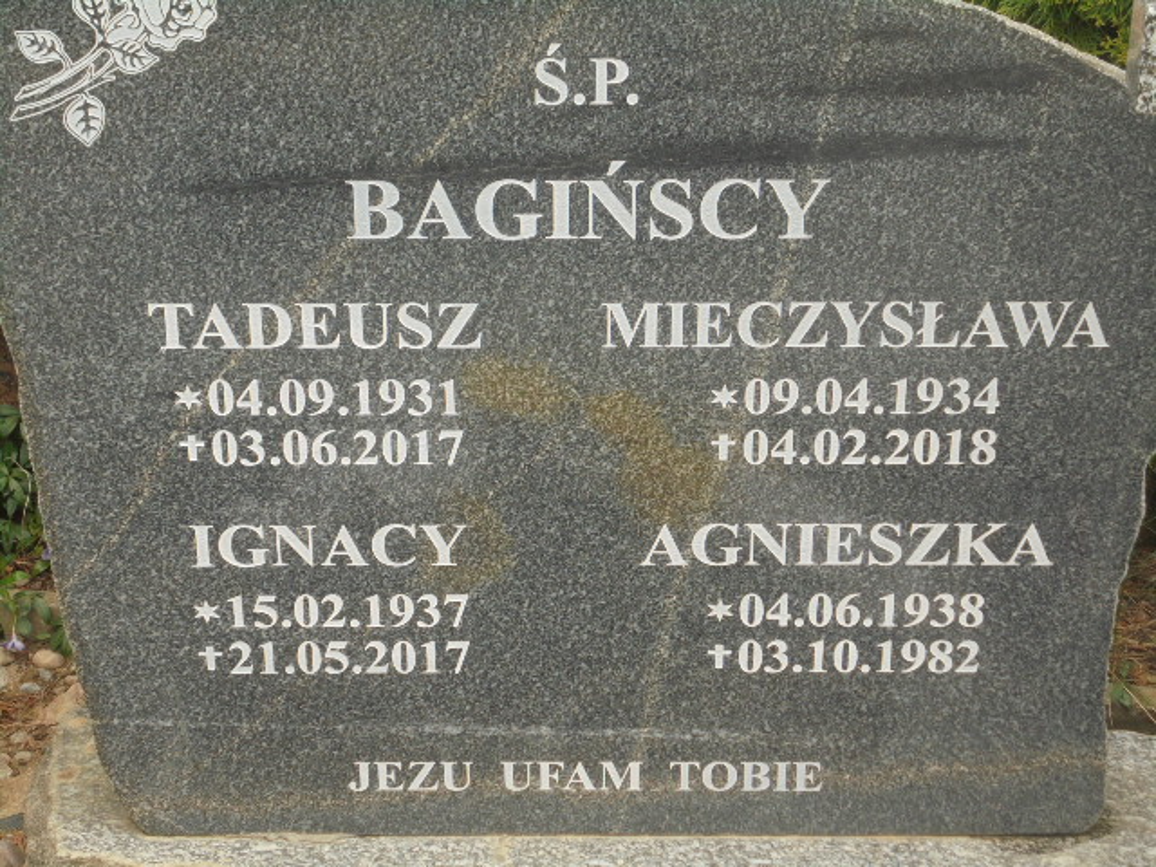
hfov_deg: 26.7
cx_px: 578
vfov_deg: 20.2
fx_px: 2438
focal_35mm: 73
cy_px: 434
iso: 100
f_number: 6.1
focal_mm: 13.1
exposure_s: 1/125
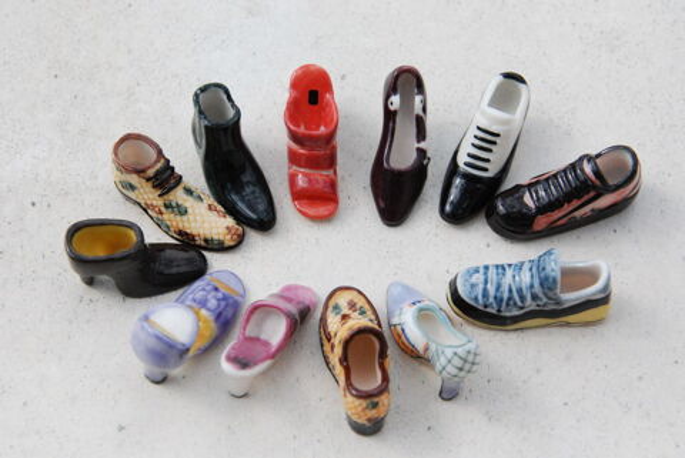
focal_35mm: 120
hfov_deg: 17.0
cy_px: 229
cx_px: 342
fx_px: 2285
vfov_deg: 11.4
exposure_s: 1/1600
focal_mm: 80
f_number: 10
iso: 1600
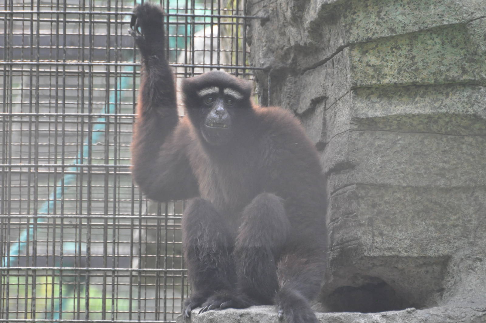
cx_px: 243
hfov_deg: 4.6
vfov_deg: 3.0
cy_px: 162
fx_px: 6068
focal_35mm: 450
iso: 1600
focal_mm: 300
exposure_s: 1/320
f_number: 5.6
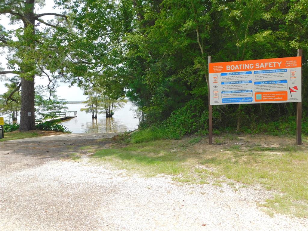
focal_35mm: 30
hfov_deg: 60.0
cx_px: 154
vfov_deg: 46.8
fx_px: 267
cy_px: 116
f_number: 3.2
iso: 125
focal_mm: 5.3
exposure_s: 1/800
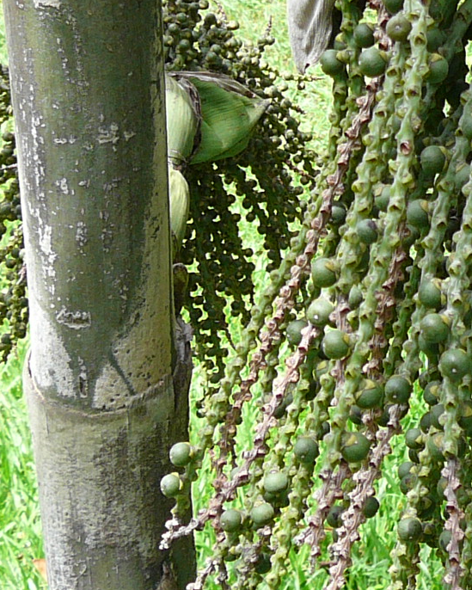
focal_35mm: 102
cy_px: 155
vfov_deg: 18.7
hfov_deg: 14.7
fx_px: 1781
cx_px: 531
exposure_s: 1/200
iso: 80
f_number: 2.8
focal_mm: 5.2
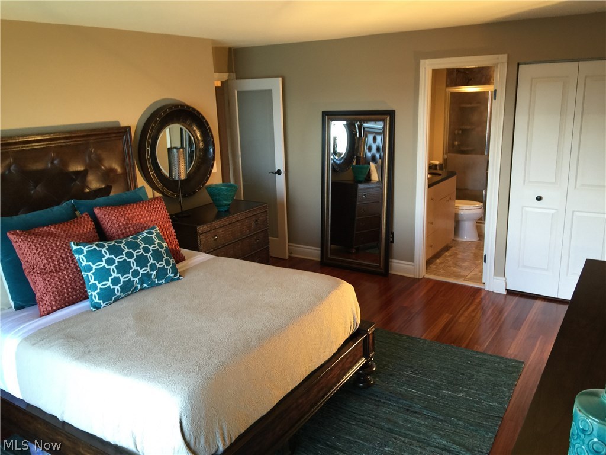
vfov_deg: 48.2
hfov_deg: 61.7
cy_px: 228
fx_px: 508
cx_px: 303
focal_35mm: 29
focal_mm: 4.15
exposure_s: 1/15
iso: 32
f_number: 2.2
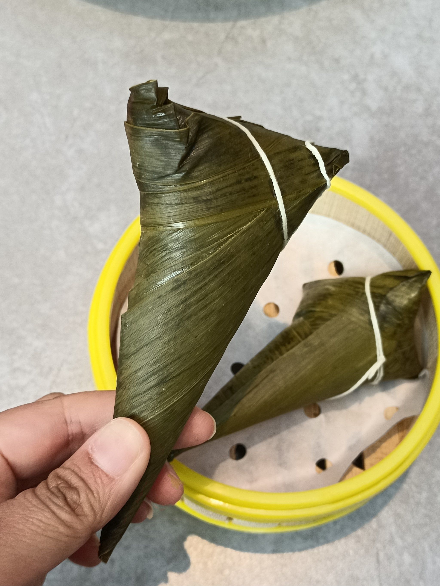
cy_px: 293
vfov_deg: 38.2
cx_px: 220
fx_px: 847
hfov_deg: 29.1
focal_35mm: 50
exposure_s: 1/101
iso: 226
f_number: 1.79
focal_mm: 4.71
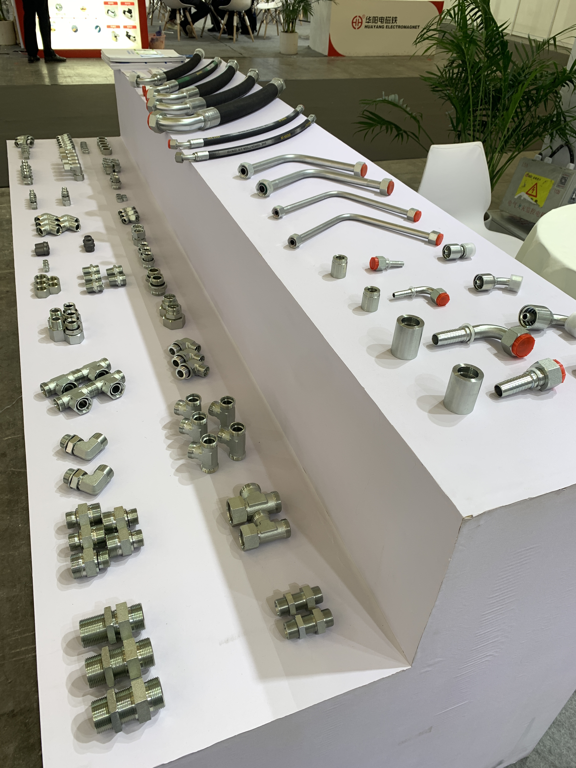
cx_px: 288
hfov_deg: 53.1
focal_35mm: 26
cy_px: 384
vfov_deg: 67.3
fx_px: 577
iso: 40
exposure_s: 1/100
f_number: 1.8
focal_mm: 4.25
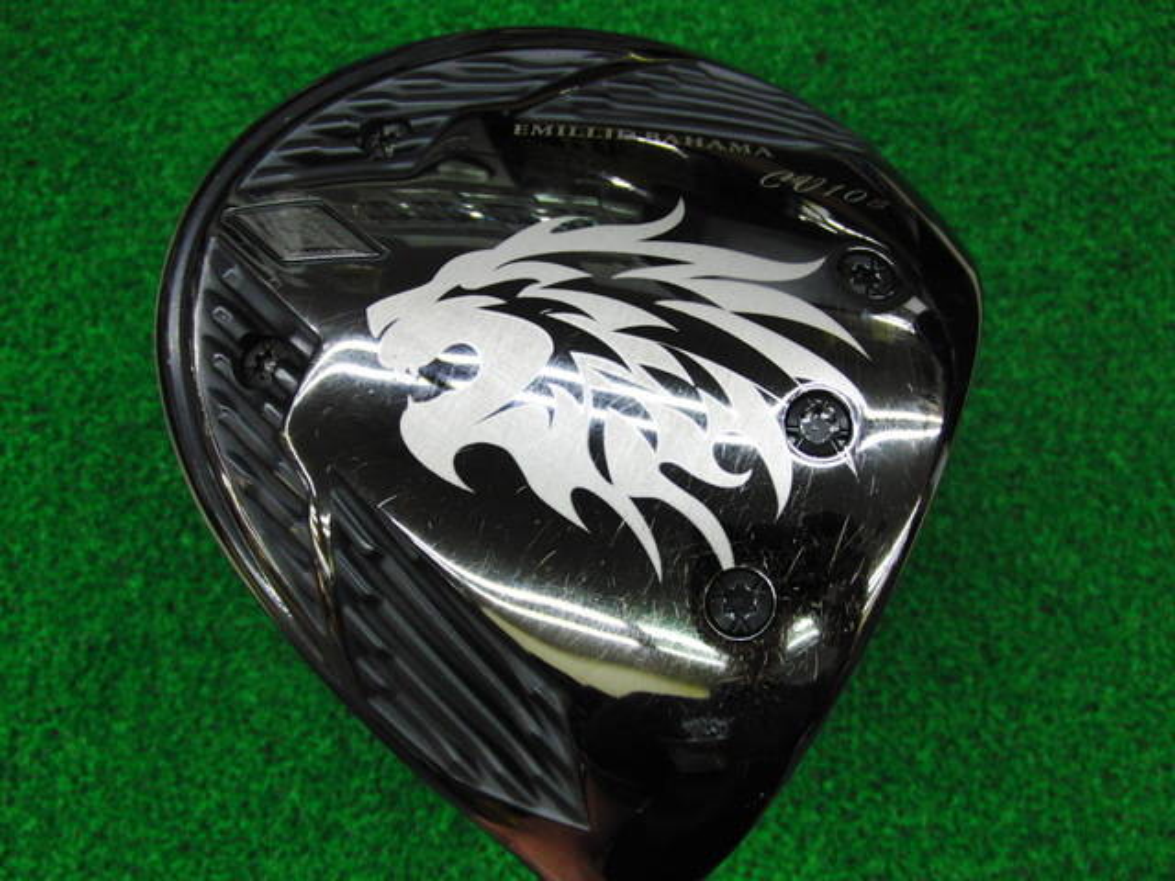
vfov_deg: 38.7
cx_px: 588
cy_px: 440
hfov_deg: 50.1
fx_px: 1256
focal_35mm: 37
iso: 400
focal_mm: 6.42
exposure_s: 1/80
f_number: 3.6
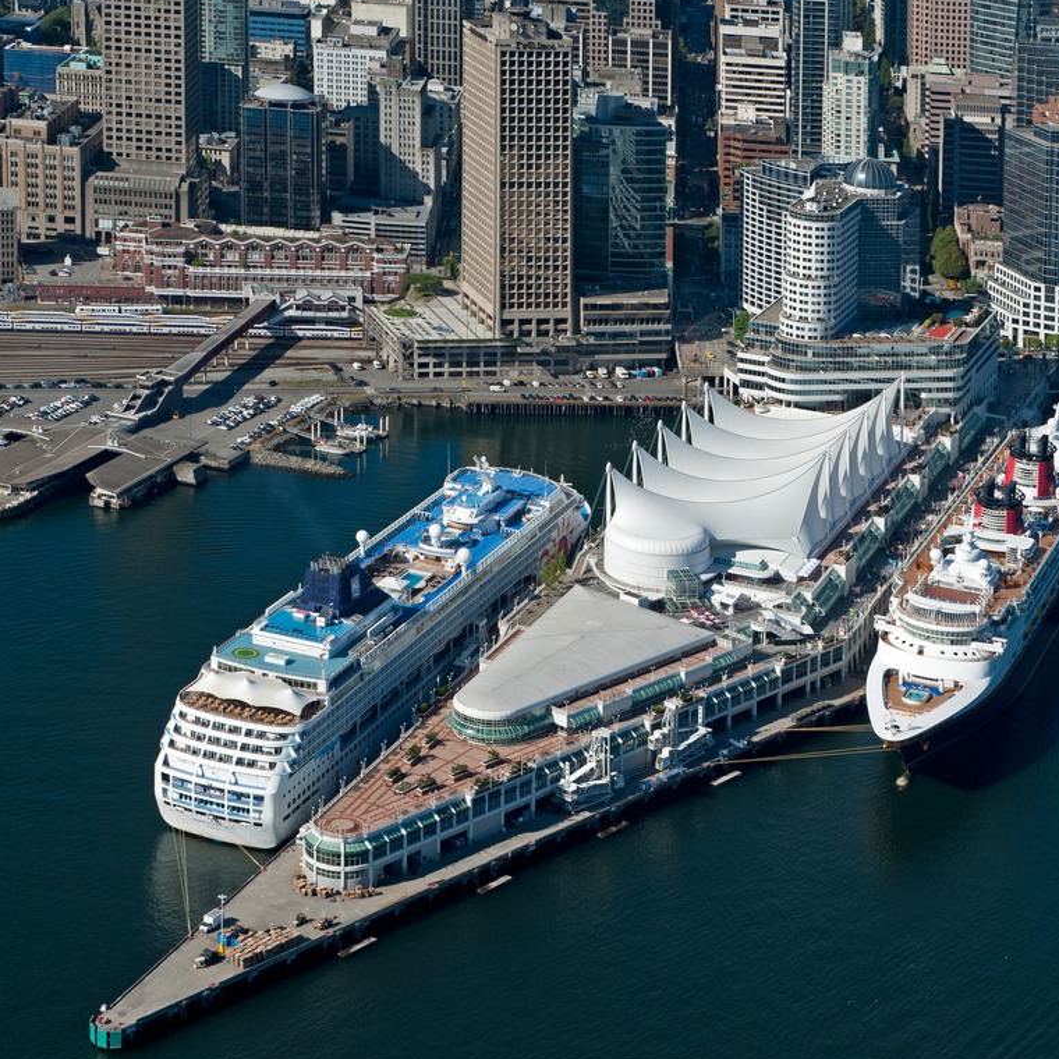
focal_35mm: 83
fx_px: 2873
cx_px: 556
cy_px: 488
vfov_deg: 20.9
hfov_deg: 20.9
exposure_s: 1/800
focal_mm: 58
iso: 200
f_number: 9
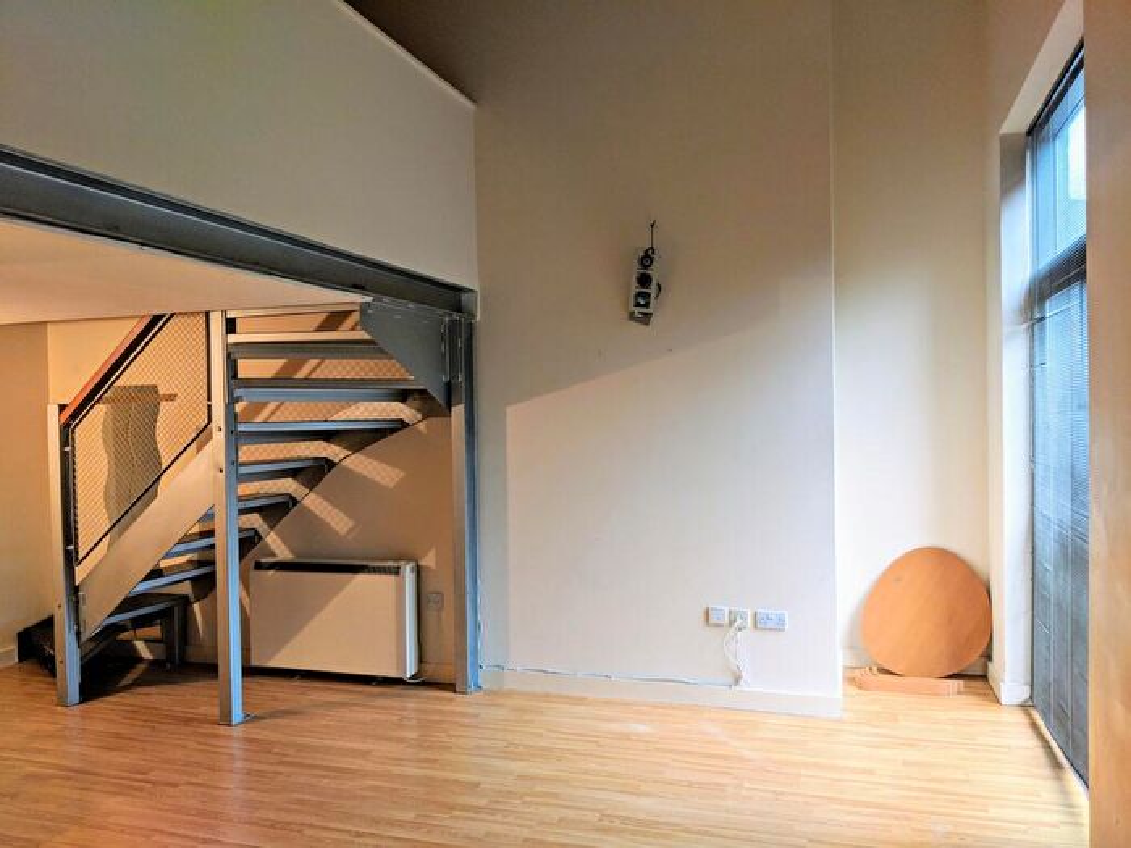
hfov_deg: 65.3
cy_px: 424
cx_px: 566
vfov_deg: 51.4
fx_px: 882
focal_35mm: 27
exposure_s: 1/114
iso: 140
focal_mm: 4.44
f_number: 1.8
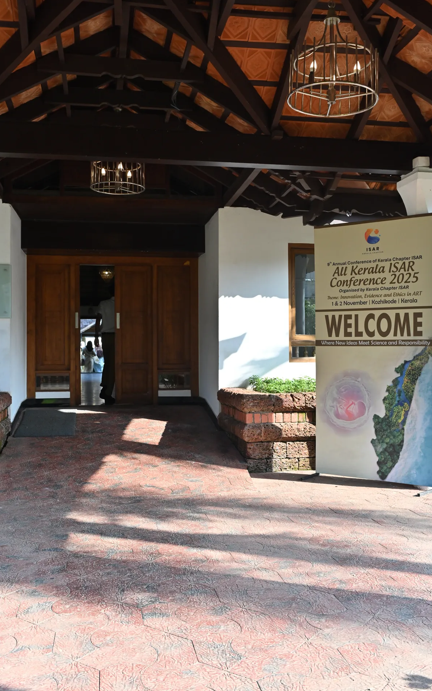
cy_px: 343
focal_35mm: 36
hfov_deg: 35.3
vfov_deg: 54.0
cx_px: 226
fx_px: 678
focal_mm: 35
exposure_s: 1/640
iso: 800
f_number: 7.1
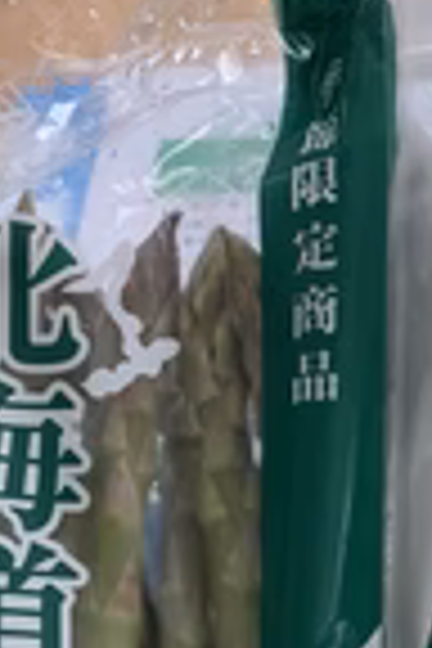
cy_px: 796
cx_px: 414
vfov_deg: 24.3
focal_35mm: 75
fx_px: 1350
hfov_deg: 17.8
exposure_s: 1/30
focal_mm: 4.25
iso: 640
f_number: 1.8
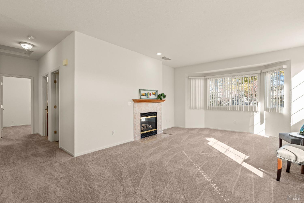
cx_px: 152
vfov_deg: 70.4
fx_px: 144
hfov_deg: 93.3
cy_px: 102
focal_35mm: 17
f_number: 8
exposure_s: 1/25
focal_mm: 17
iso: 400
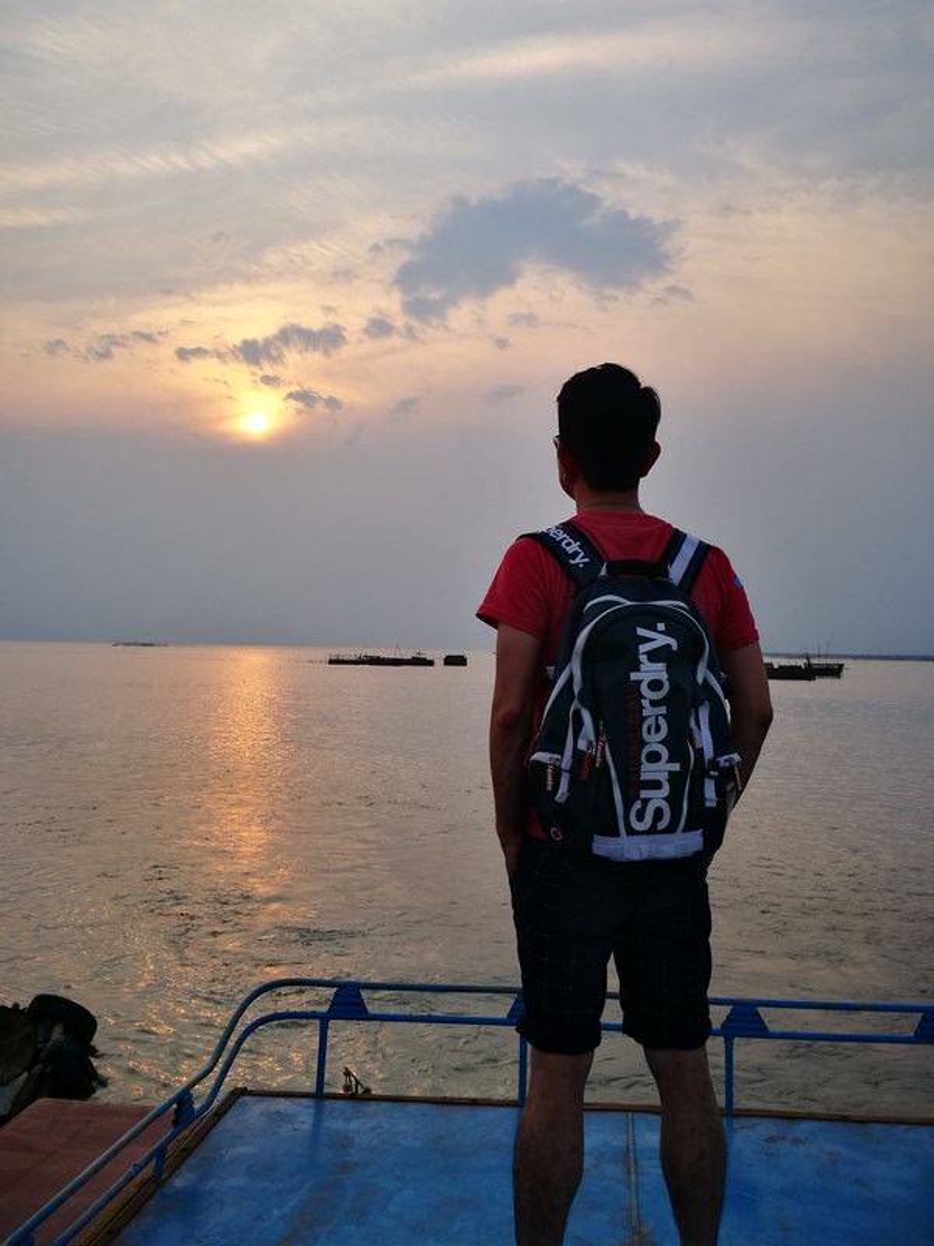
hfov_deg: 39.7
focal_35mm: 36
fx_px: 1295
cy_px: 623
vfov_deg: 51.4
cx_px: 467
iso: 50
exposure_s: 1/404
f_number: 2.2
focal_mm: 4.5
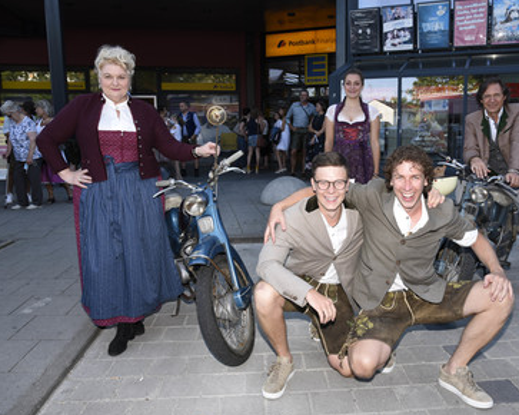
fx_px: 430
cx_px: 307
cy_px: 212
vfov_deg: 51.5
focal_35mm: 28
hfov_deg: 61.8
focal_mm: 24
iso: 500
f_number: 8
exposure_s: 1/160
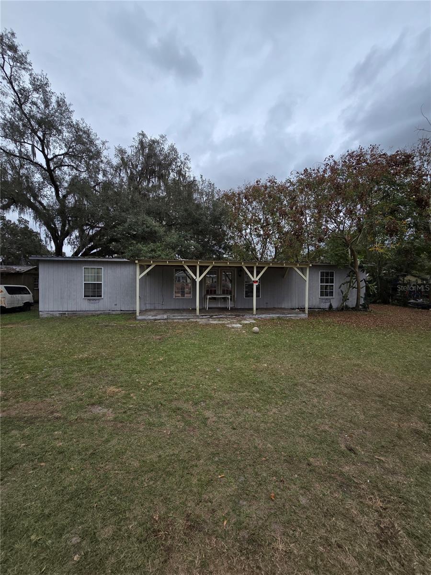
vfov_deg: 106.2
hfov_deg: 89.9
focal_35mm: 13
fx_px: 216
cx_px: 216
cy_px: 288
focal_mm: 2.2
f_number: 2.2
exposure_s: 1/1016
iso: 50
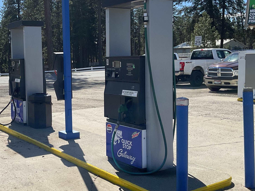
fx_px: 354
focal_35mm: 48
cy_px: 79
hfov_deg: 38.8
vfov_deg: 30.2
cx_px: 69
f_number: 1.8
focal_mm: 3
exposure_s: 1/1848
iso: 16
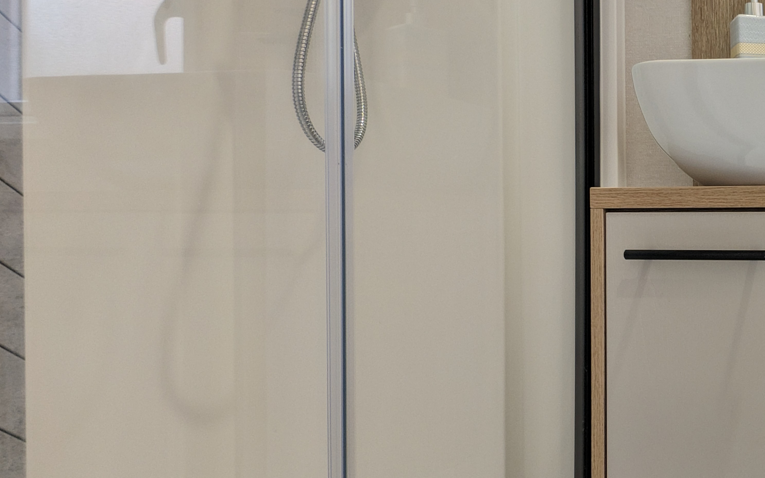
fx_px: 730
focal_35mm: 35
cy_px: 238
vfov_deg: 36.3
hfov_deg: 41.5
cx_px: 878
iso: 72
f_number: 1.95
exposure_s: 1/23.1
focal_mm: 2.23
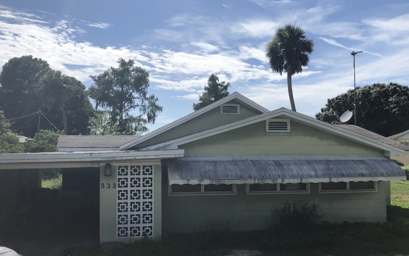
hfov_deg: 61.2
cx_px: 204
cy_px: 143
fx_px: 346
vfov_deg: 40.6
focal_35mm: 31
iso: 20
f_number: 1.8
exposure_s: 1/3690
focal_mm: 3.99
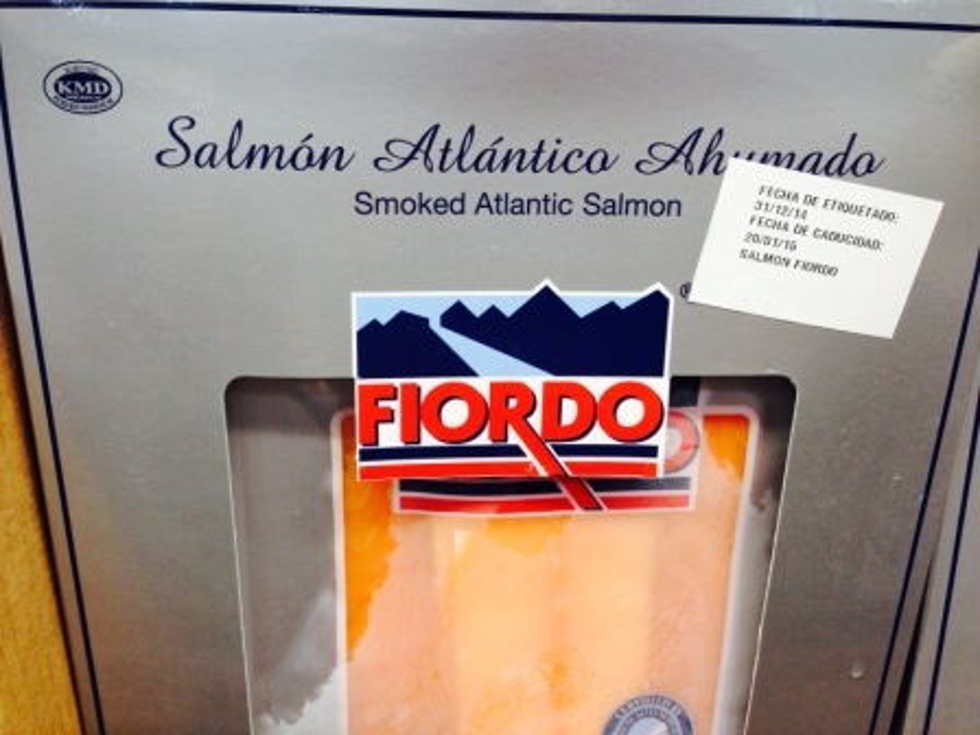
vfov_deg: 42.9
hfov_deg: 55.4
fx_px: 934
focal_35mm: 33
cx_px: 490
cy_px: 368
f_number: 2.4
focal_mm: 4.12
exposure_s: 1/60
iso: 64
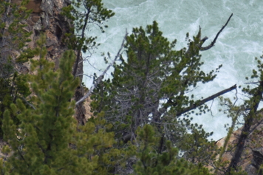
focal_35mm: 1079
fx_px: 7879
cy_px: -52
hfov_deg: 1.9
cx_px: 204
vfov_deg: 1.3
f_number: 5.6
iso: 400
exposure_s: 1/640
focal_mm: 300
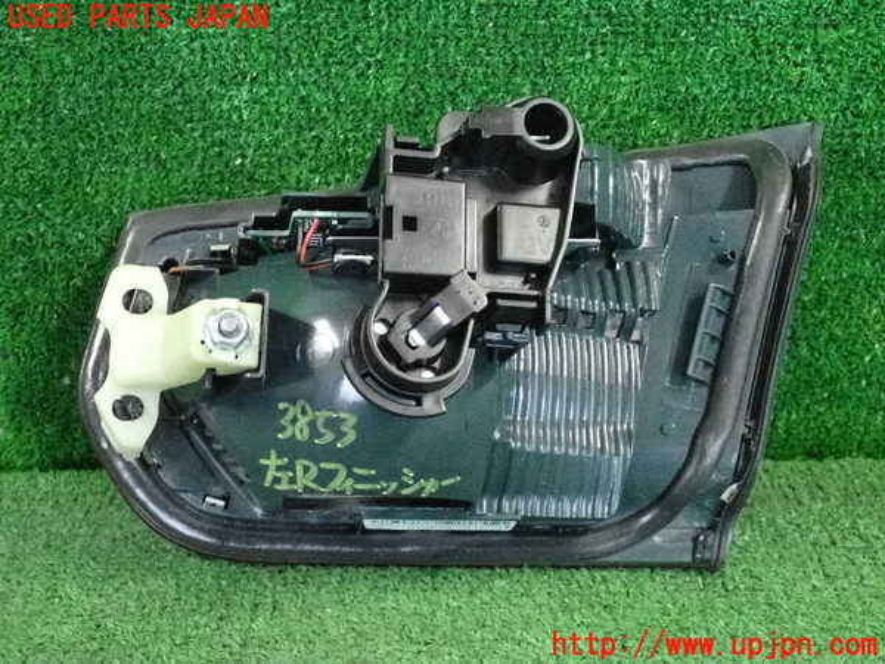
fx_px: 1202
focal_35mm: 47
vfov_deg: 30.9
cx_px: 442
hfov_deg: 40.4
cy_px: 332
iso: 6400
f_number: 3.1
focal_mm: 8.4
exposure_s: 1/125
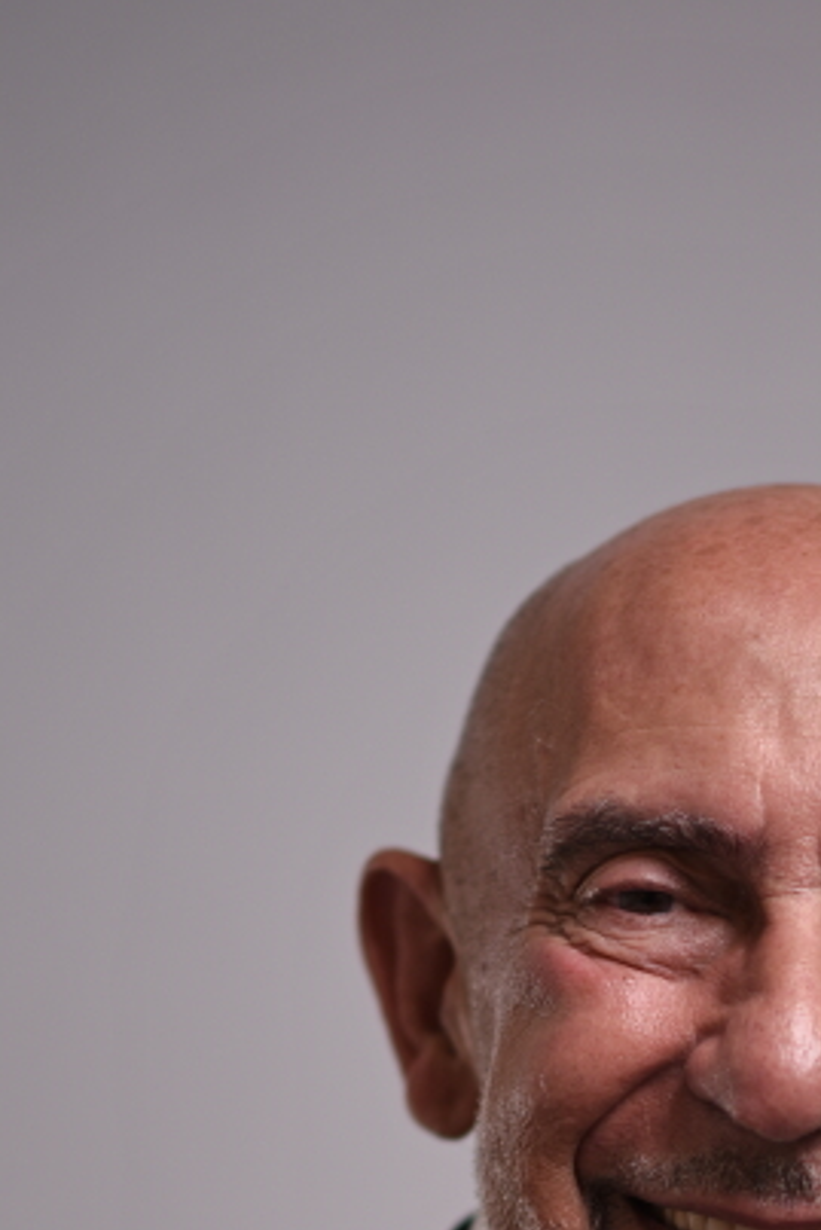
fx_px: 7211
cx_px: 784
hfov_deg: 6.5
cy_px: 1377
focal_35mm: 211
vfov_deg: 9.6
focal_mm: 85
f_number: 1.8
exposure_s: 1/160
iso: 100
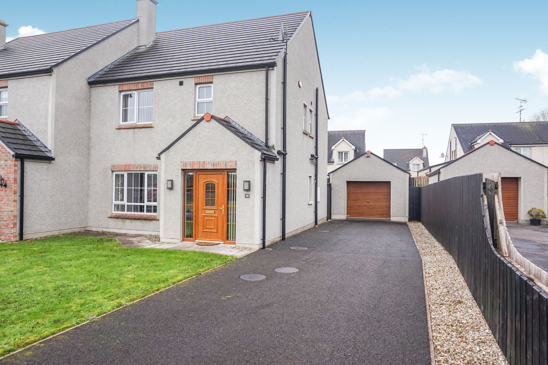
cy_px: 182
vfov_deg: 53.1
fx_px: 365
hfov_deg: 73.8
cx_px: 274
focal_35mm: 24
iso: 100
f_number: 6.3
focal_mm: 16
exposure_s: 1/80
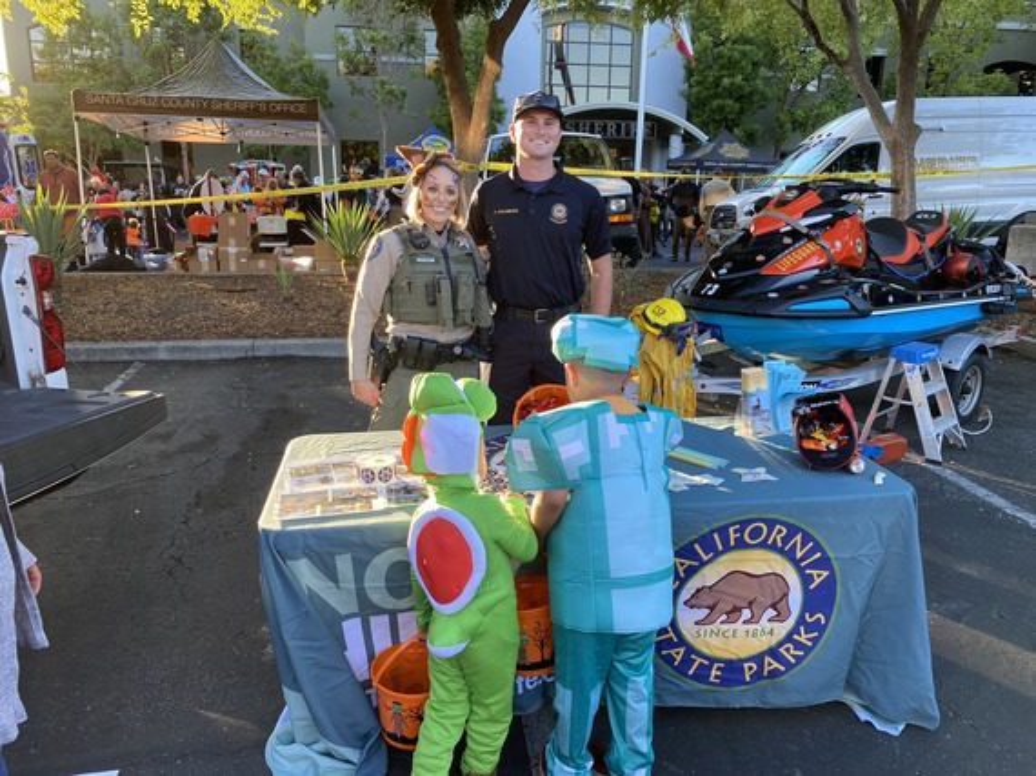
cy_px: 388
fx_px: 778
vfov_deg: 53.0
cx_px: 518
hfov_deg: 67.3
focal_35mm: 26
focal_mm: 4.25
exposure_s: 1/122
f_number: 1.8
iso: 32
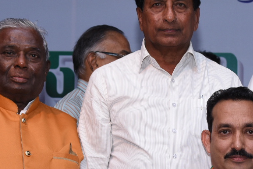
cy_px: 158
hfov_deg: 13.0
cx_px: 250
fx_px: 1096
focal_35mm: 156
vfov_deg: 8.8
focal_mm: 48
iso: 800
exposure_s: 1/125
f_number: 5
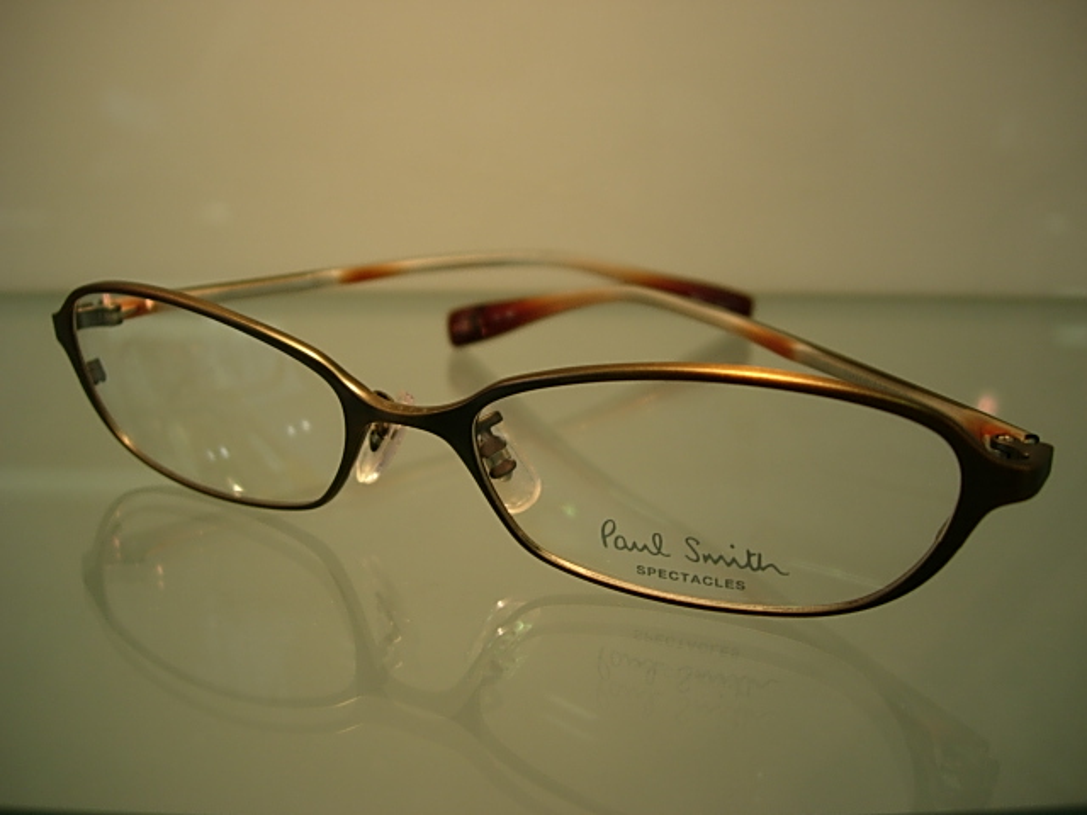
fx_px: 1193
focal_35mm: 38
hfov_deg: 49.0
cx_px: 544
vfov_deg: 37.7
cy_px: 408
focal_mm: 7.8
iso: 64
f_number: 2.8
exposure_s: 1/117
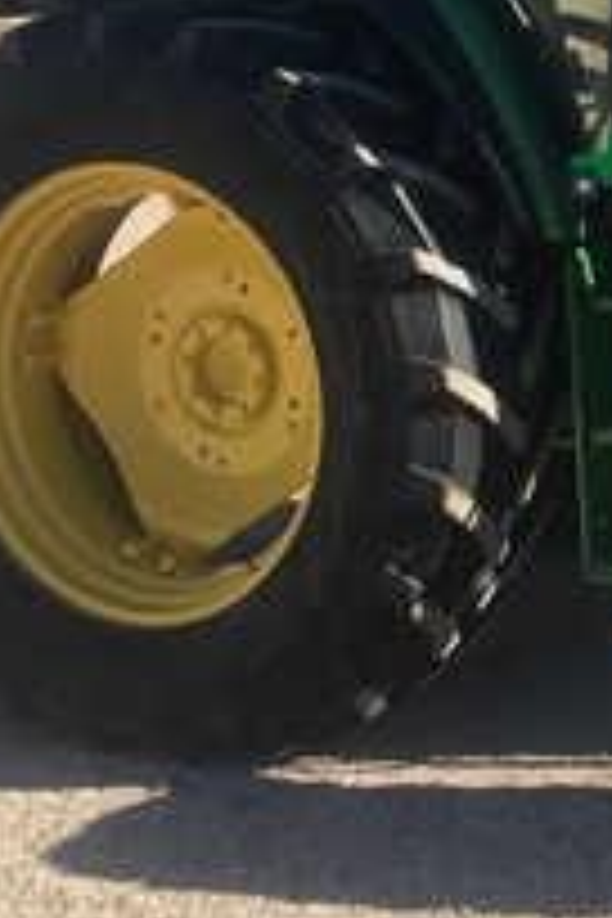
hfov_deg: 15.6
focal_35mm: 81
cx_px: 907
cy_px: 166
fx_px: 2065
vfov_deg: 24.6
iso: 25
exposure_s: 1/864
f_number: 2.2
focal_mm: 4.15
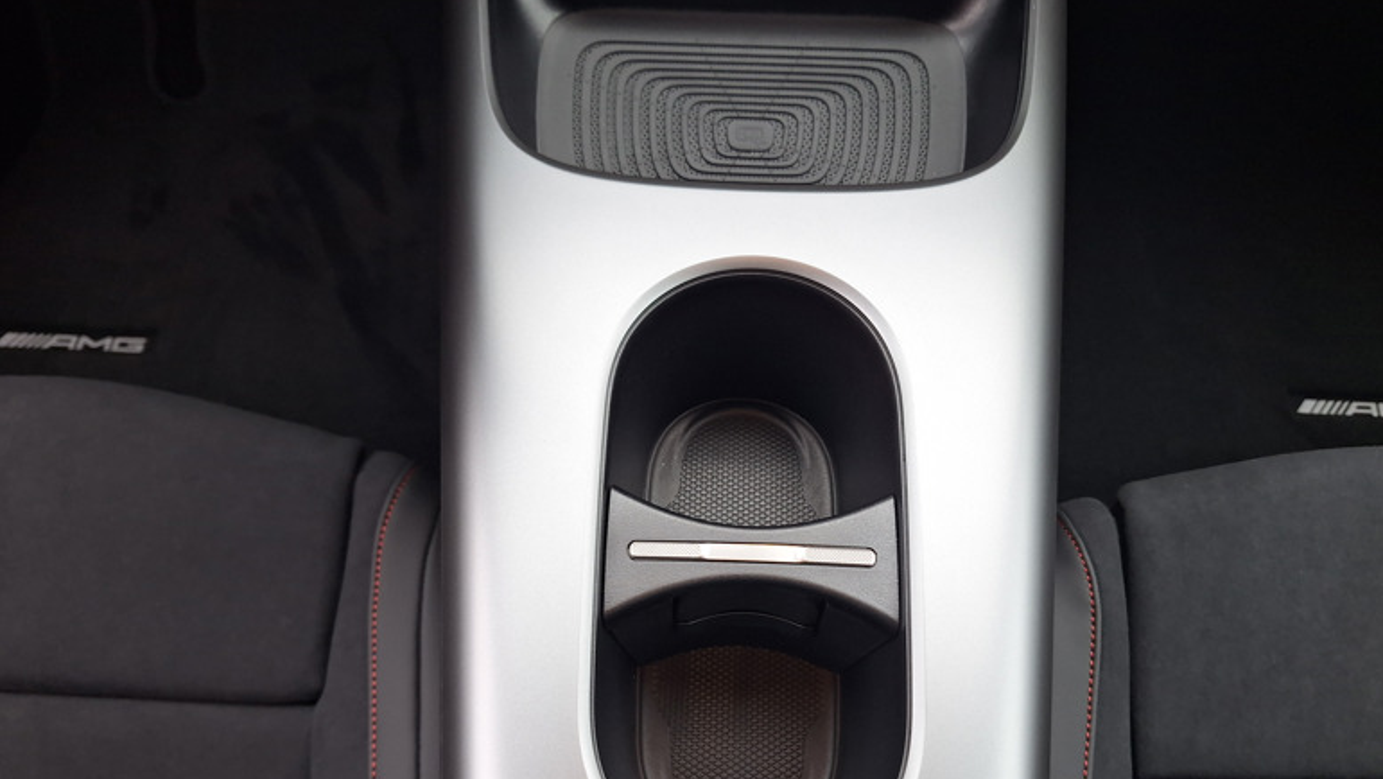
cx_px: 701
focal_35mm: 26
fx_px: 954
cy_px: 519
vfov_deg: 43.8
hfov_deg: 71.9
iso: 40
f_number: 1.8
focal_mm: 5.54
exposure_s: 1/115
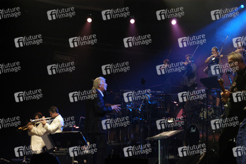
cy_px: 82
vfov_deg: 16.5
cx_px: 123
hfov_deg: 24.6
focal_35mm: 82
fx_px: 563
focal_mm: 55
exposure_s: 1/125
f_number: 5
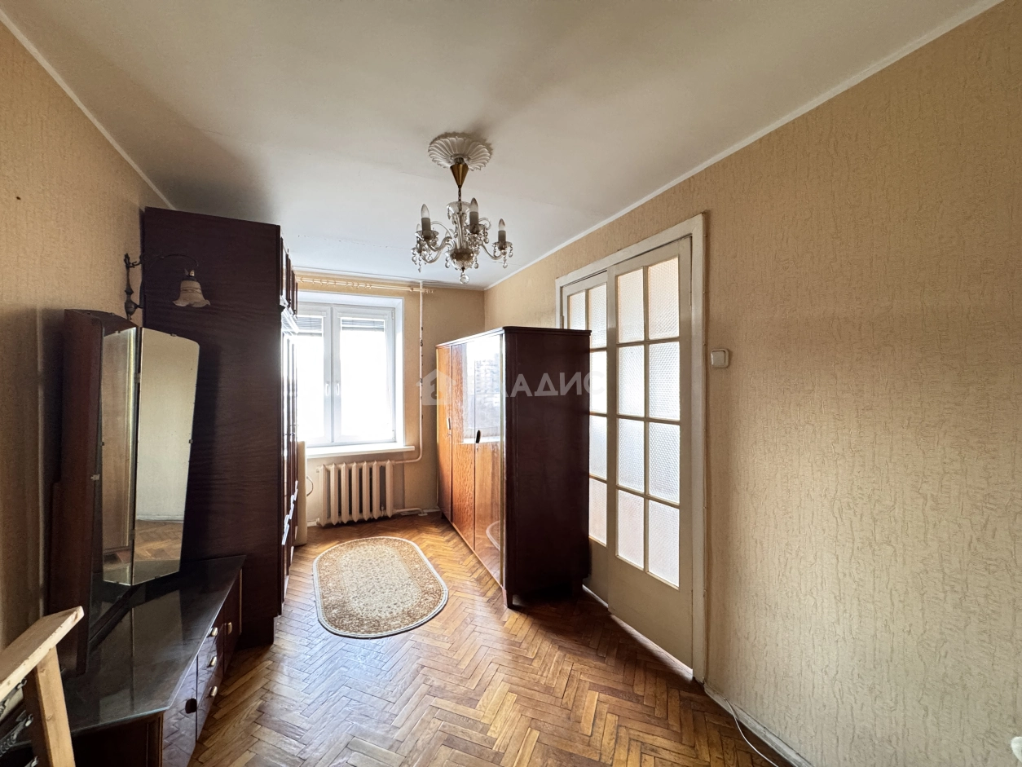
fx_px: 413
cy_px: 384
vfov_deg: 85.7
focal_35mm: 14
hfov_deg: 102.1
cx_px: 511
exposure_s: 1/50
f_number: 2.2
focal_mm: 2.22
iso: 500
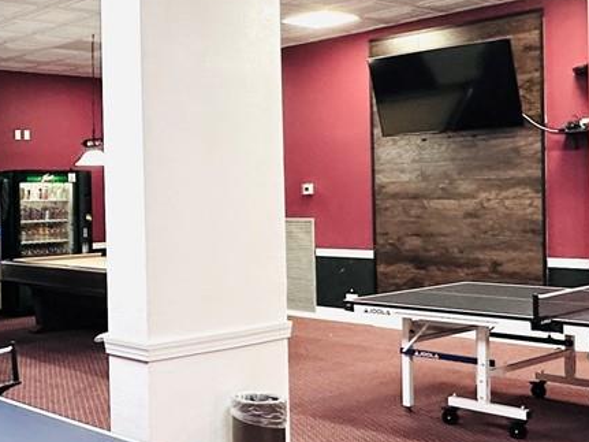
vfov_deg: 28.0
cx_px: 113
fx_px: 885
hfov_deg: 35.6
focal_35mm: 52
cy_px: 209
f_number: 2.2
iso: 250
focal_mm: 2.22
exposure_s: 1/60
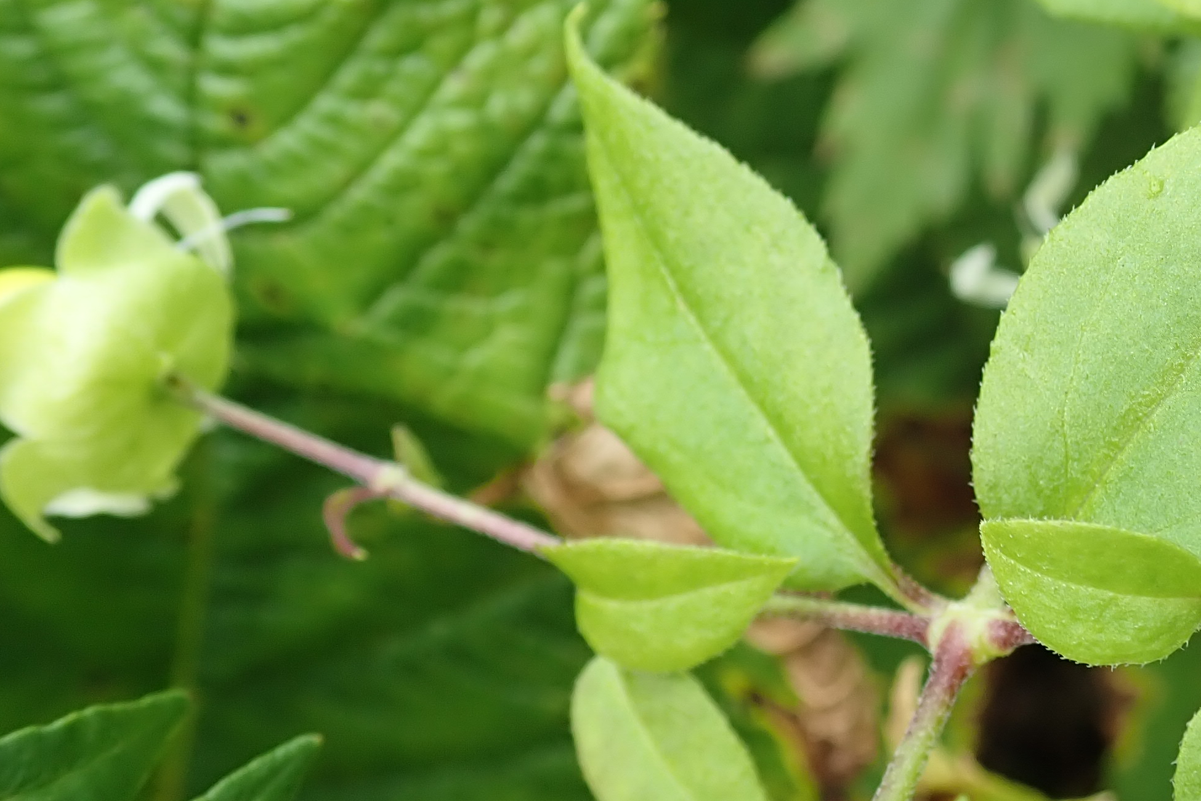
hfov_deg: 29.4
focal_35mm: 64
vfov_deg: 21.2
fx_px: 2135
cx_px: 1195
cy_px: 270
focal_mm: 5.5
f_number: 3.2
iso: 100
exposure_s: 1/125
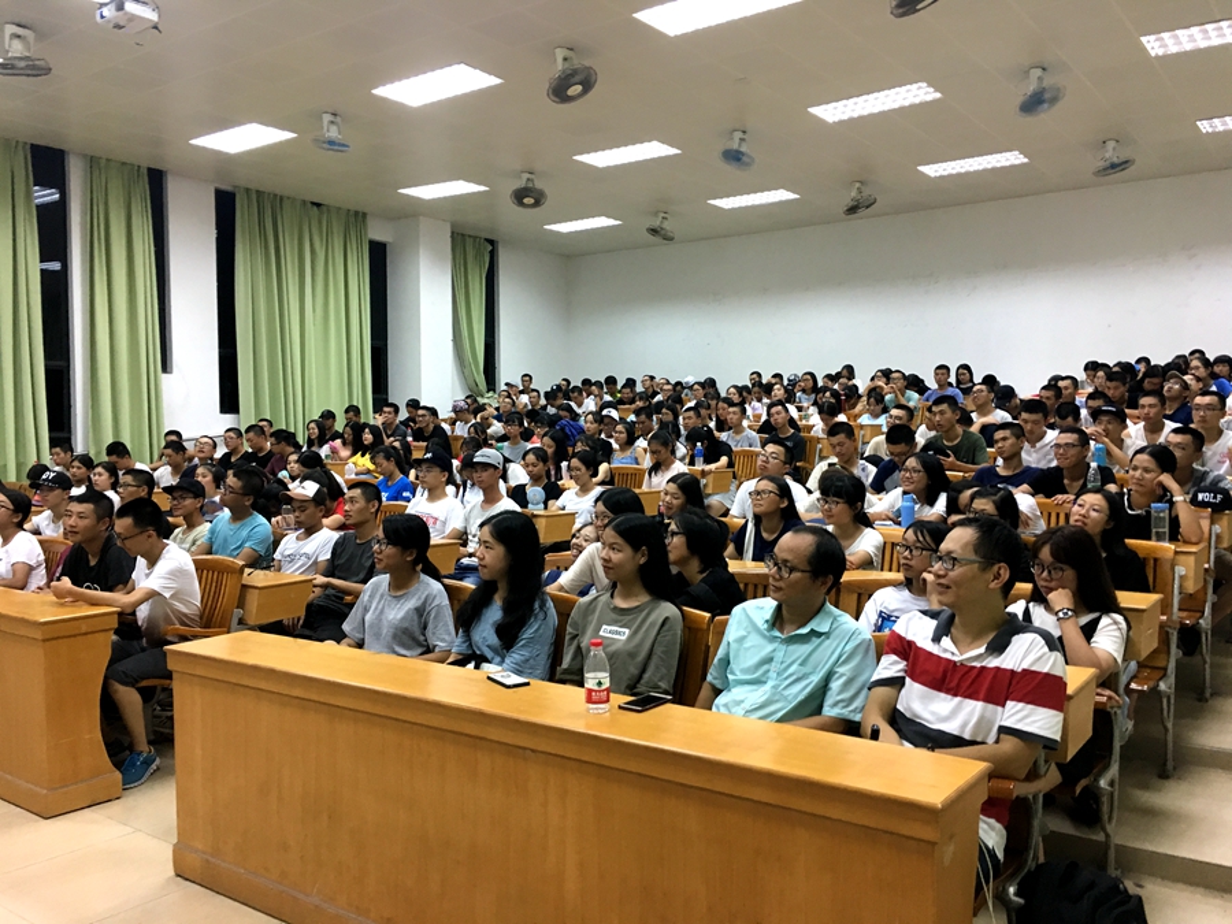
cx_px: 616
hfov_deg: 61.7
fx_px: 1032
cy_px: 462
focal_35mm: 29
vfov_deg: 48.2
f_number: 2.2
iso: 125
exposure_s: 1/33
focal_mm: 4.15
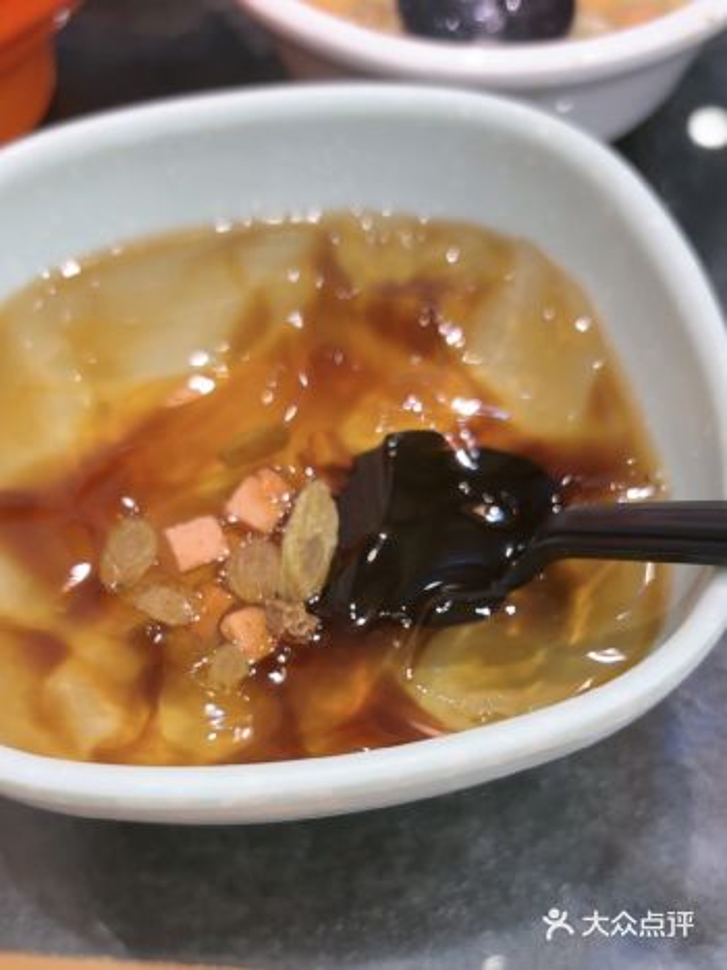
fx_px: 728
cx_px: 364
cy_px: 485
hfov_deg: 53.0
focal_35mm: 26
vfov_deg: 67.3
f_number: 1.6
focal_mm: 5.96
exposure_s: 1/50
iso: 200
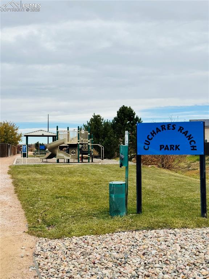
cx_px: 104
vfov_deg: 39.7
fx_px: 386
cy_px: 140
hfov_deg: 30.3
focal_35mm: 48
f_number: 1.78
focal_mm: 6.76
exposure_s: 1/4049
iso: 64
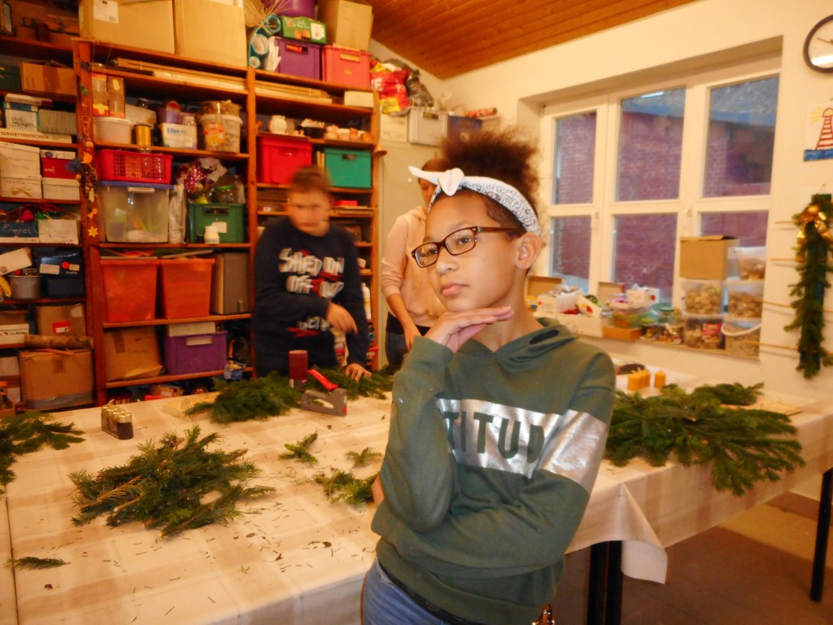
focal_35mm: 25
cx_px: 416
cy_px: 312
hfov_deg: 69.4
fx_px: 602
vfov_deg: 54.9
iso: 400
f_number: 3.7
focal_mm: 4.5
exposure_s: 1/25
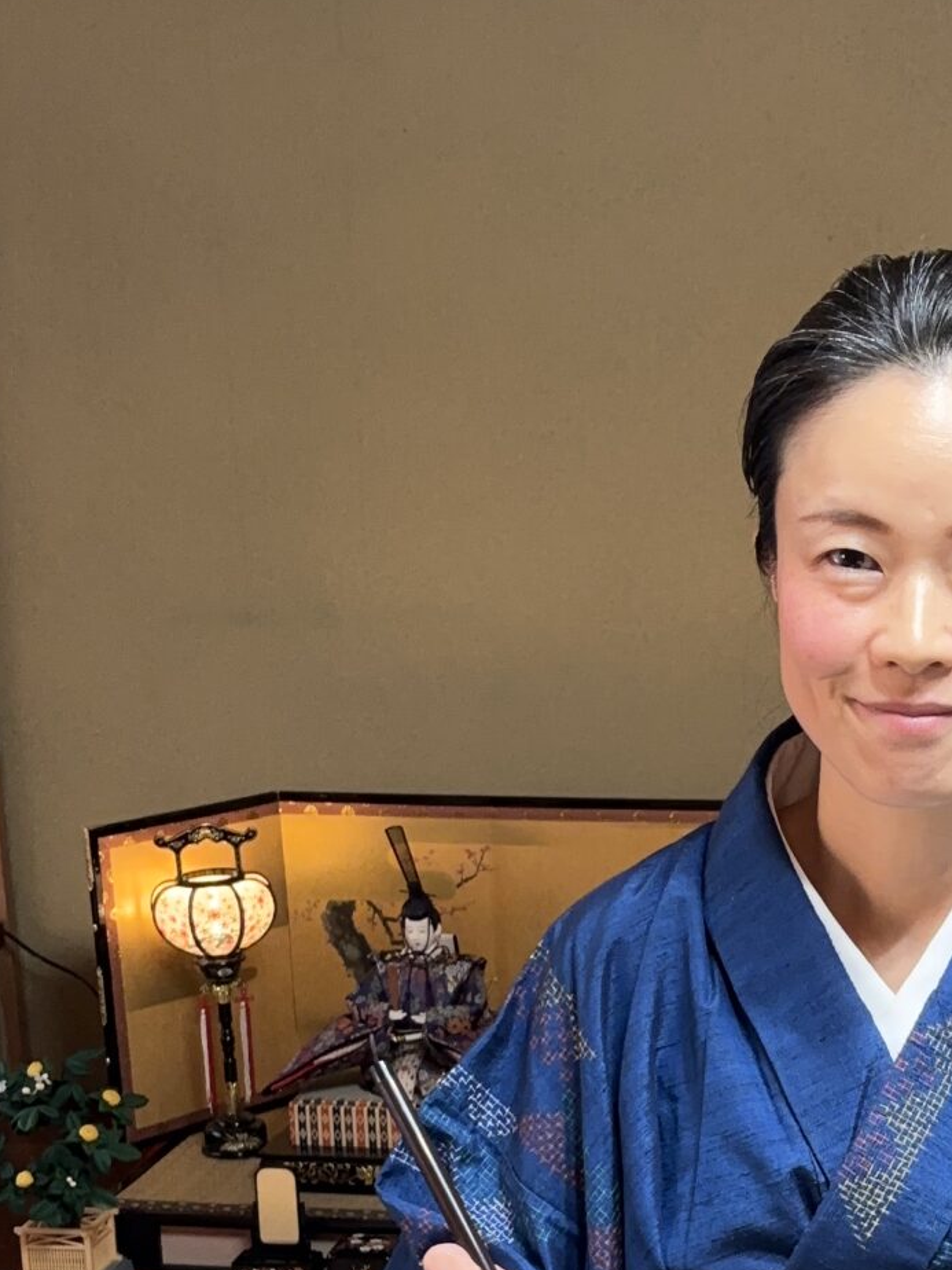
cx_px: 734
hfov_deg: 20.3
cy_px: 1102
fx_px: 2640
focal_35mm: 72
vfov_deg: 26.3
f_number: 1.6
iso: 160
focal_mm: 5.96
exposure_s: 1/50
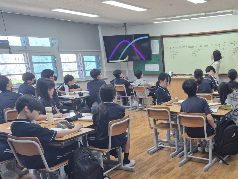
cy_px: 135
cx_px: 190
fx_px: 254
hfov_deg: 47.4
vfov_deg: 37.7
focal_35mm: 37
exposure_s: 1/120
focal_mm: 5.4
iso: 80
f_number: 1.8
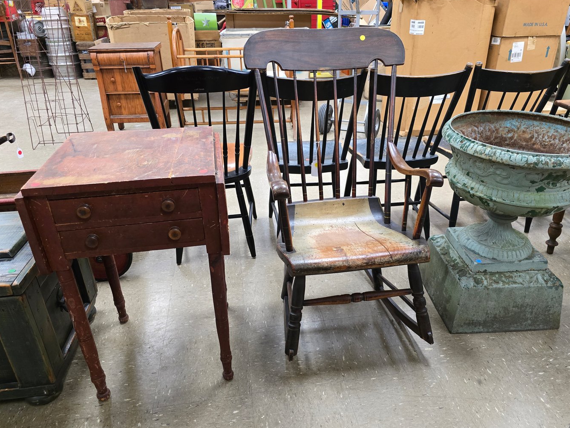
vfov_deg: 53.1
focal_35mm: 26
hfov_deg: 67.3
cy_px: 222
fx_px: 428
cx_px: 298
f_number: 1.7
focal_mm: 6.3
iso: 800
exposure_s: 1/120
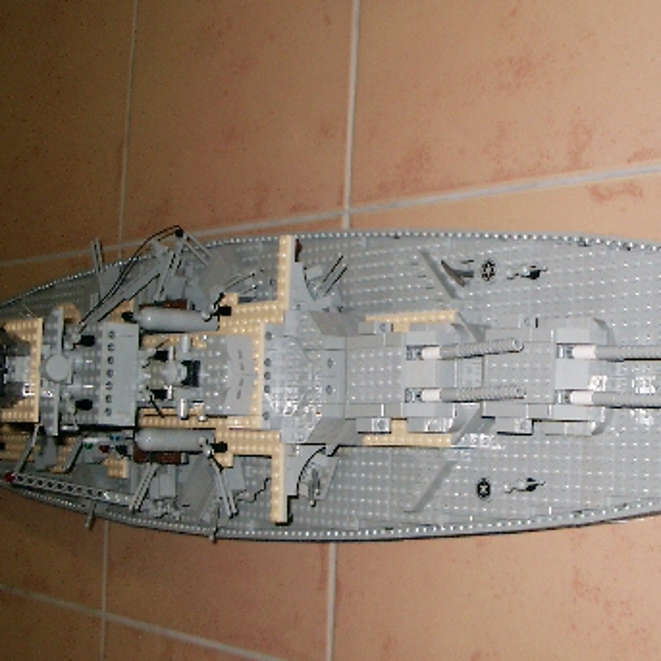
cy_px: 343
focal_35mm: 61
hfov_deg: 27.9
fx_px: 1318
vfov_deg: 28.2
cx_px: 459
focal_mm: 7.6
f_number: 2.6
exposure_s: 1/60
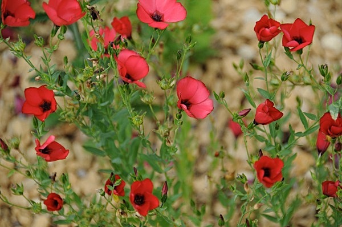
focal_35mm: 300
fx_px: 2845
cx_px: 171
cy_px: 114
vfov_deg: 4.6
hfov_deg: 6.9
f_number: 5.6
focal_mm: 200
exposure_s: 1/400
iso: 200
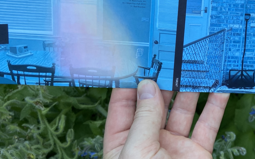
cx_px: 178
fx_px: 347
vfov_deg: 25.3
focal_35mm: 50
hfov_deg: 39.6
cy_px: 27
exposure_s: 1/121
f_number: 1.8
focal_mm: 4.25
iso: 64
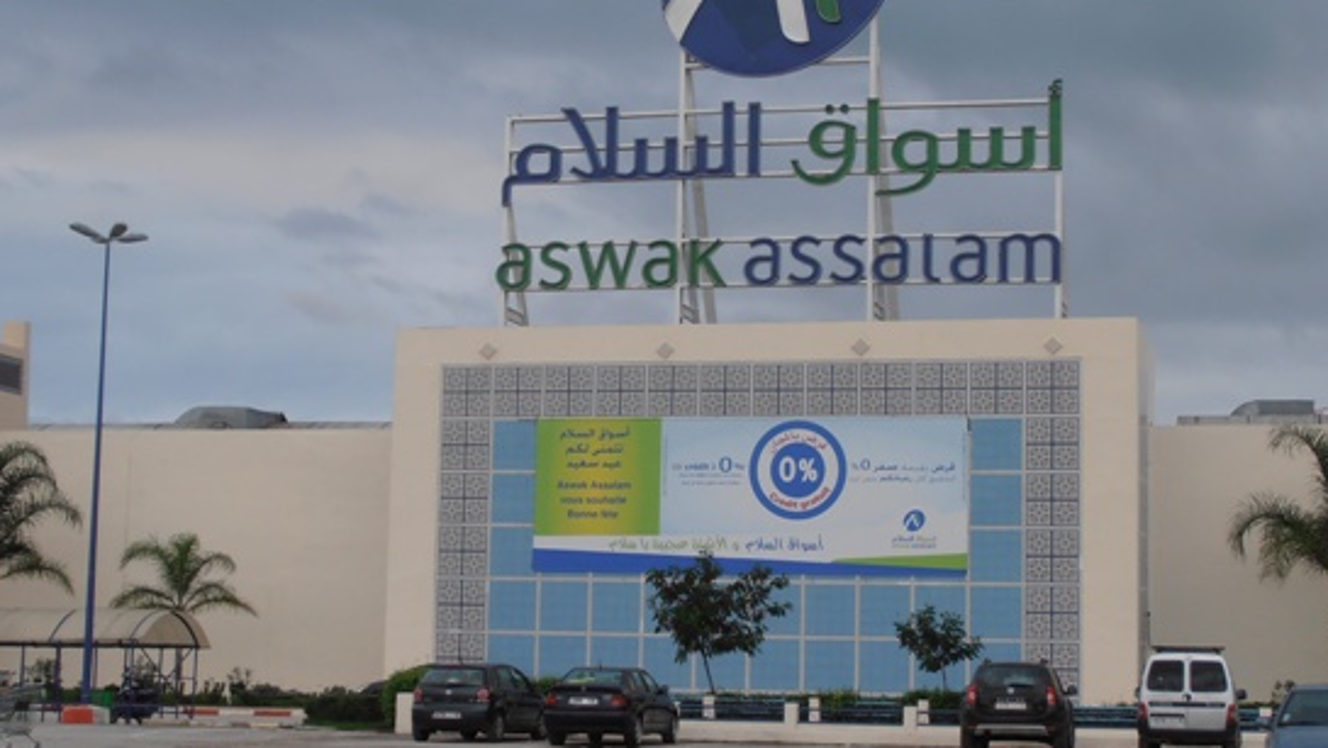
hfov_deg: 27.9
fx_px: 2677
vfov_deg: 15.9
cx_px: 713
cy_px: 378
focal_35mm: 76
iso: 80
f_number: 4.5
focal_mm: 10.04
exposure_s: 1/100
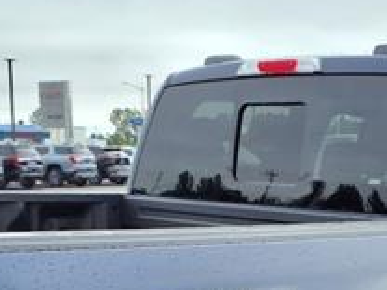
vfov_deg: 16.6
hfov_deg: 23.5
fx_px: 928
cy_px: 392
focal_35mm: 83
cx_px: 238
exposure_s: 1/667
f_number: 1.9
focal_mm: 3.58
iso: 40
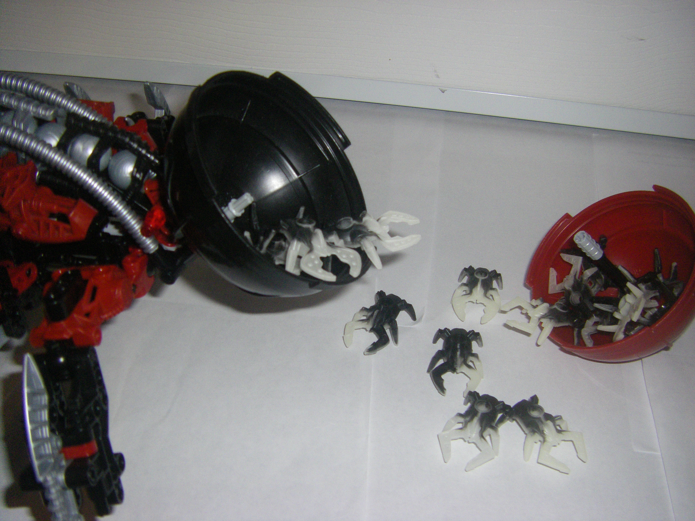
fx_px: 763
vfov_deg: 37.7
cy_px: 260
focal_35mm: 38
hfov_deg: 49.0
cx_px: 348
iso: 320
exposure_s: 1/50
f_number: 3.5
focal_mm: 6.3
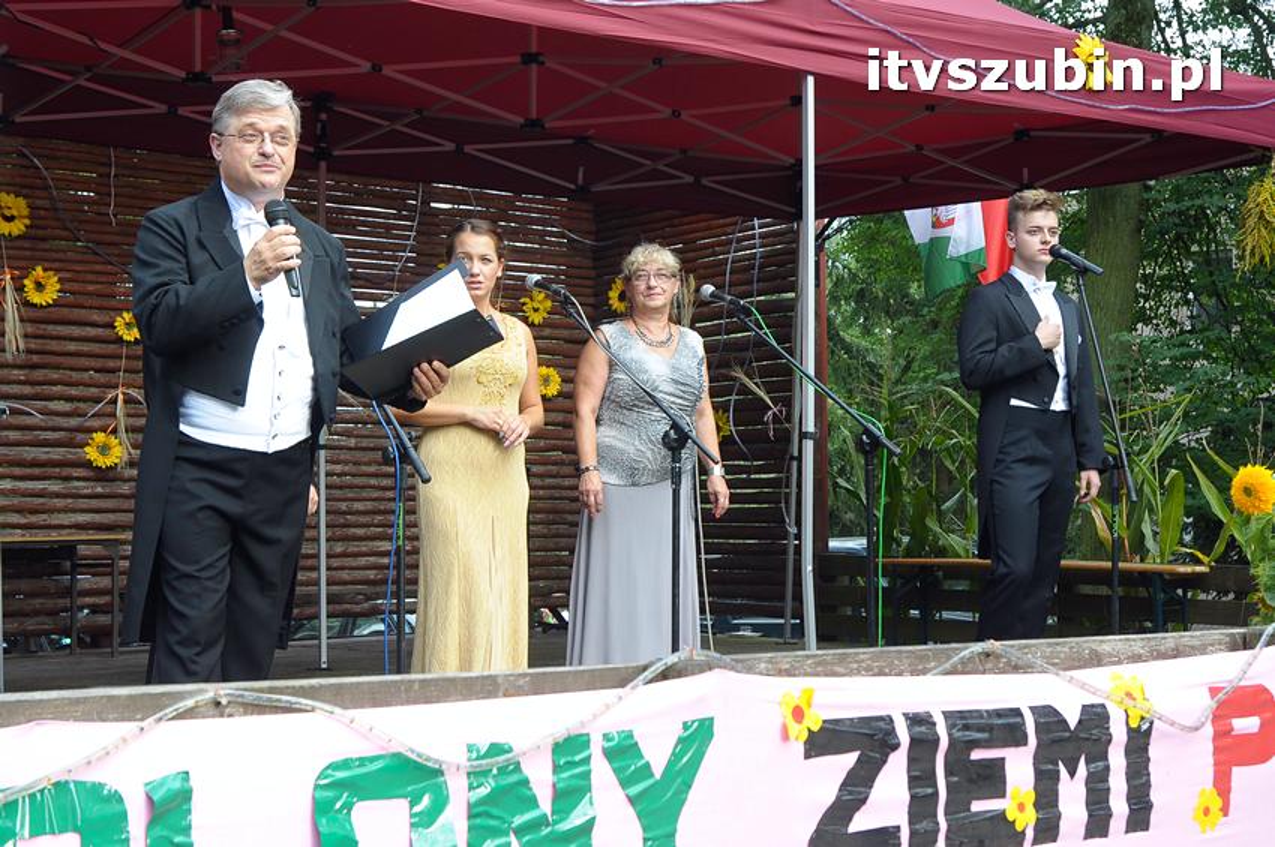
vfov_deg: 22.6
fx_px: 2123
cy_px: 424
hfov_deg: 33.4
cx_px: 638
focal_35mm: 60
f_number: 7.1
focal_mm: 40
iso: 640
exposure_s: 1/200
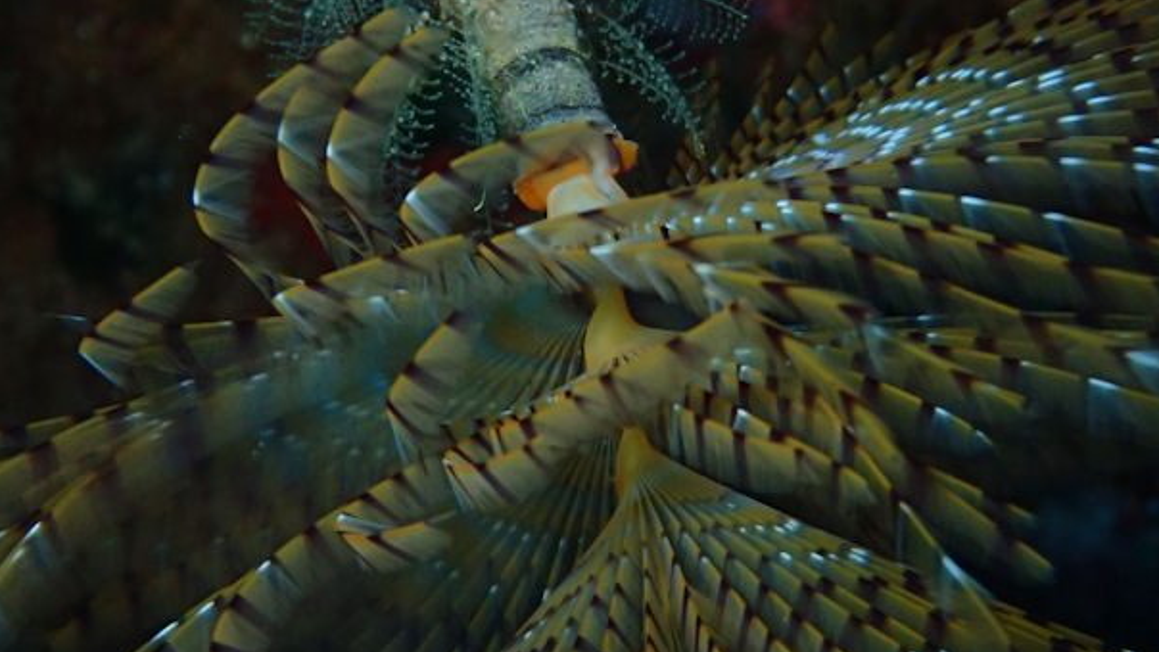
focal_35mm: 110
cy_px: 362
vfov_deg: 11.0
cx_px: 580
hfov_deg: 19.5
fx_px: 3381
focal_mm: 18
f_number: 6.3
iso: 800
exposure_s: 1/200
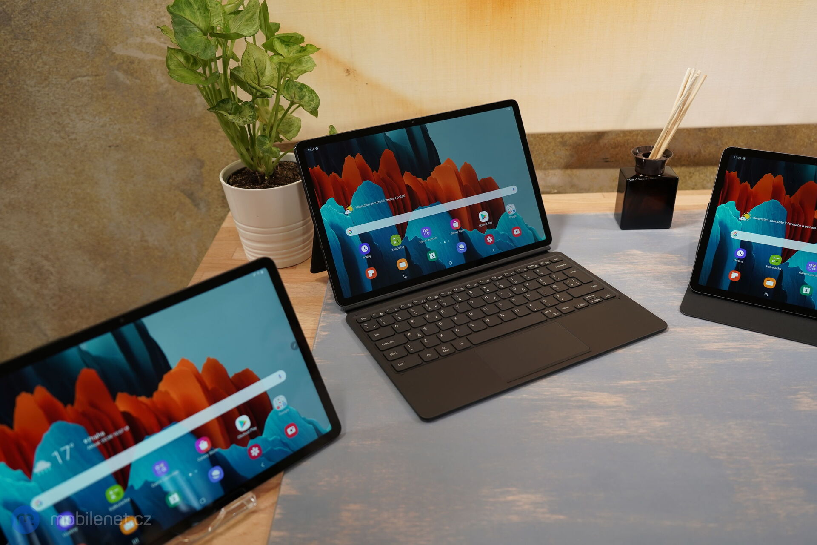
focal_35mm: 29
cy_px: 272
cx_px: 408
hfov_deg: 63.7
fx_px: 658
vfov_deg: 45.0
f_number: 4
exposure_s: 1/125
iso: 320
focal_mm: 29
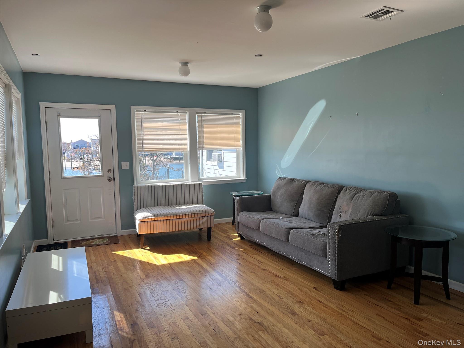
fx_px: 349
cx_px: 232
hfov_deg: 67.3
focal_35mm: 26
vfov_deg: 53.1
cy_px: 174
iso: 50
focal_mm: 5.1
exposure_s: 1/302
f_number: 1.6
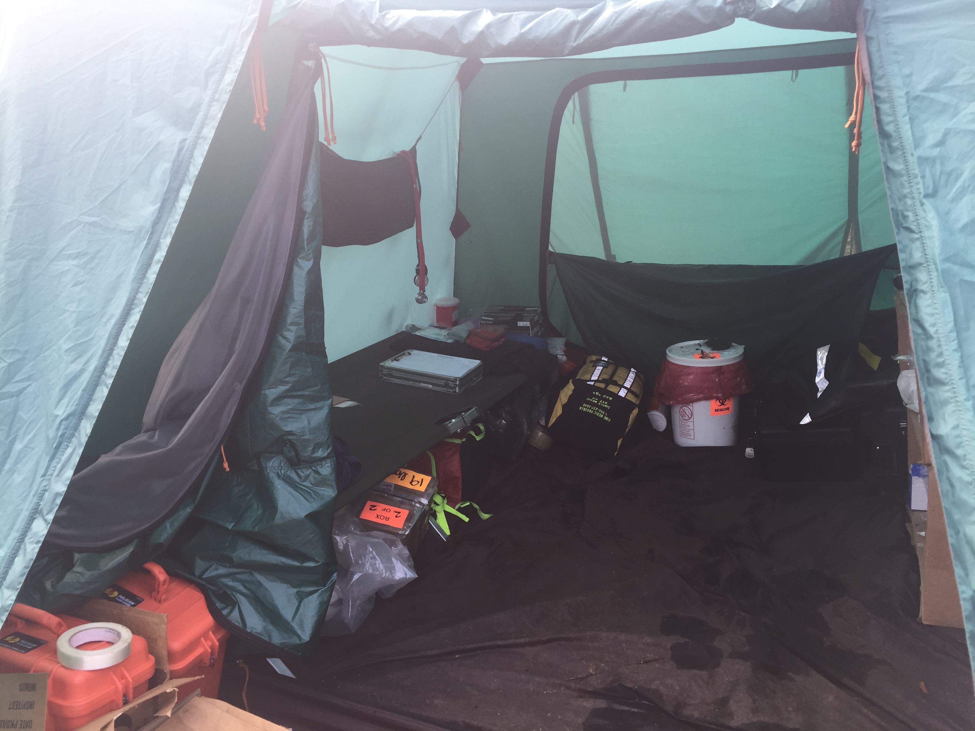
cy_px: 366
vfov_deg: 48.2
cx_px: 488
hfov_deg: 61.7
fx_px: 817
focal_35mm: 29
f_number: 2.2
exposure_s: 1/120
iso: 32
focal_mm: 4.15
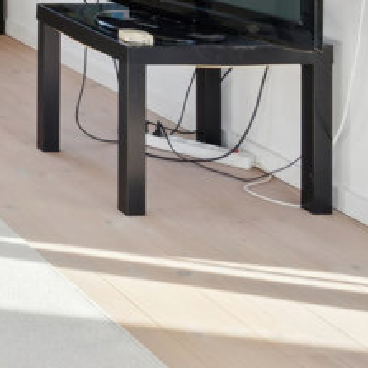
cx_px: -462
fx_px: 1144
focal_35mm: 95
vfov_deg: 16.3
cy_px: -224
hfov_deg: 14.0
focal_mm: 15
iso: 200
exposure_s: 1/40
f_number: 8
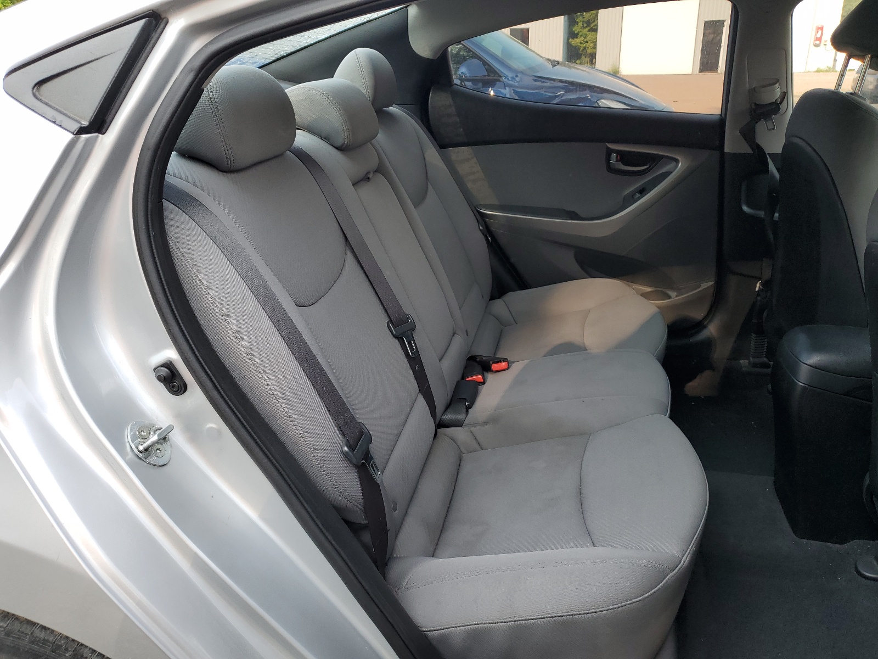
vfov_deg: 53.1
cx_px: 439
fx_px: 659
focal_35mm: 26
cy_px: 330
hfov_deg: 67.3
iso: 50
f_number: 1.5
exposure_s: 1/294
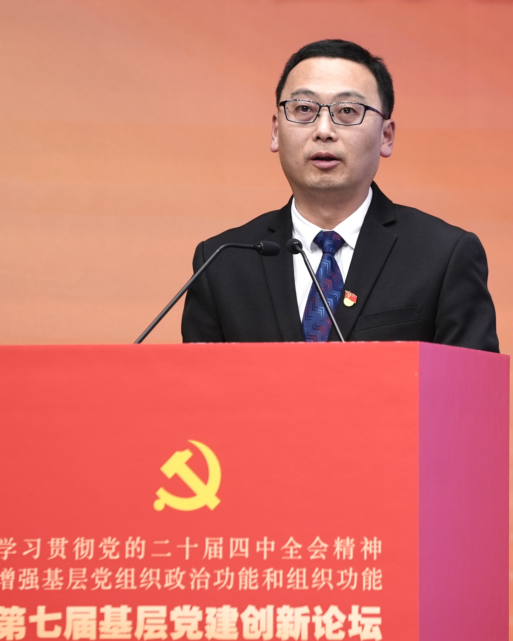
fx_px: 5353
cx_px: 293
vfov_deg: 6.9
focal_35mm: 282
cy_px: 321
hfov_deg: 5.5
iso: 800
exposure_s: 1/250
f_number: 4
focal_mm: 200
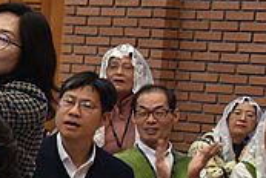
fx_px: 1229
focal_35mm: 166
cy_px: 105
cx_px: -312
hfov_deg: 10.9
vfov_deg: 8.3
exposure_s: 1/125
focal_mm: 36
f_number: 4
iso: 1800
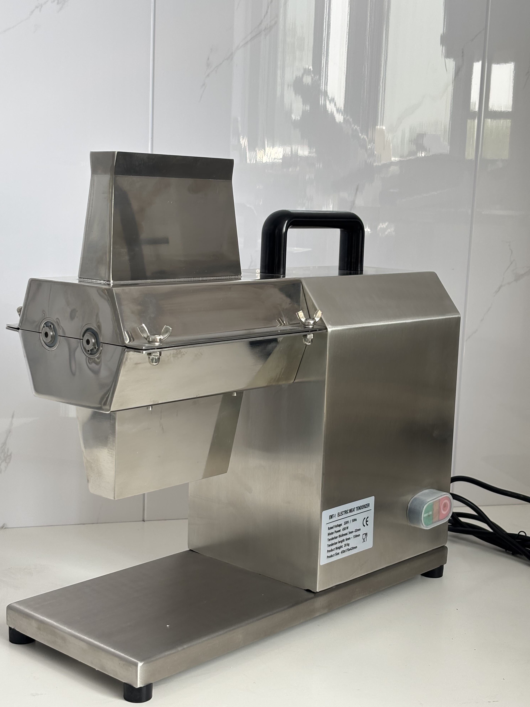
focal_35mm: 53
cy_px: 357
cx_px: 260
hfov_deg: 27.5
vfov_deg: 36.2
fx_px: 1082
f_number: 1.6
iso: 32
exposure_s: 1/233
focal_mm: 5.96
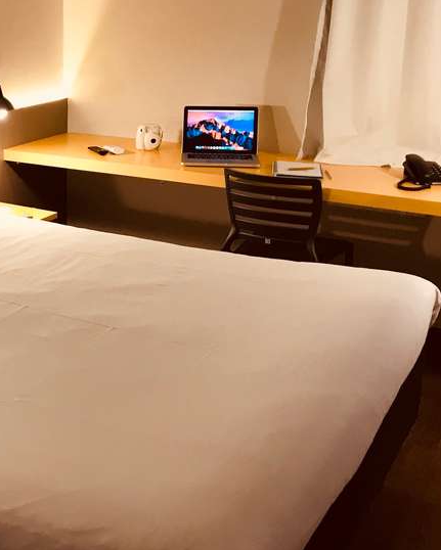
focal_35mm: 52
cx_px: 23
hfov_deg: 27.8
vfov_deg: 35.9
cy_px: 227
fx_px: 848
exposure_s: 1/17
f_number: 1.8
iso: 40
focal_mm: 3.99
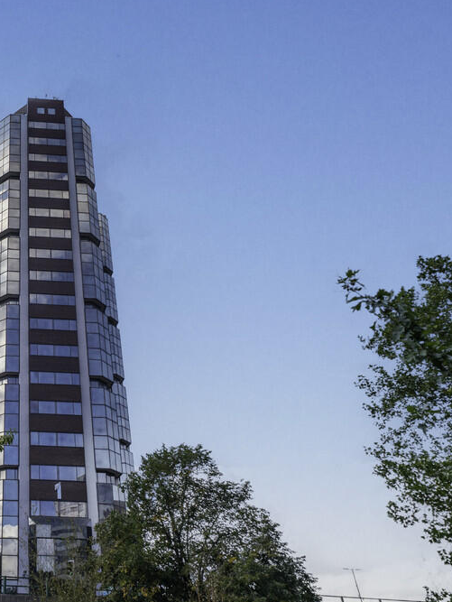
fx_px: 539
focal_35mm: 31
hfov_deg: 40.4
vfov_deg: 58.3
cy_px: 303
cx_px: 10
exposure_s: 1/320
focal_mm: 21
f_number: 10
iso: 50
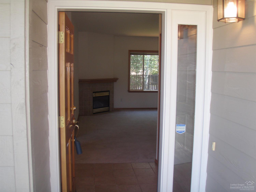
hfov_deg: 49.0
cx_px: 128
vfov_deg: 37.7
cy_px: 96
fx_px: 281
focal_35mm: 38
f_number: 3.5
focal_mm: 6.7
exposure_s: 1/30
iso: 125
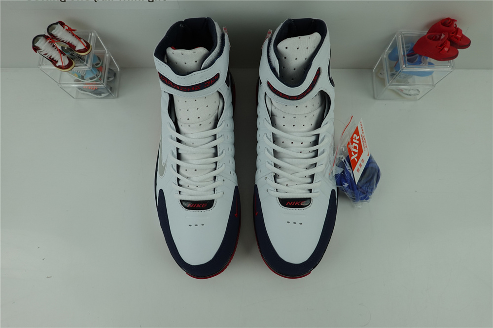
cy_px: 164
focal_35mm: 24
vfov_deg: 53.1
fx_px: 329
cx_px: 246
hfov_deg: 73.8
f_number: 3.2
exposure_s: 1/200
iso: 125
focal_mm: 9
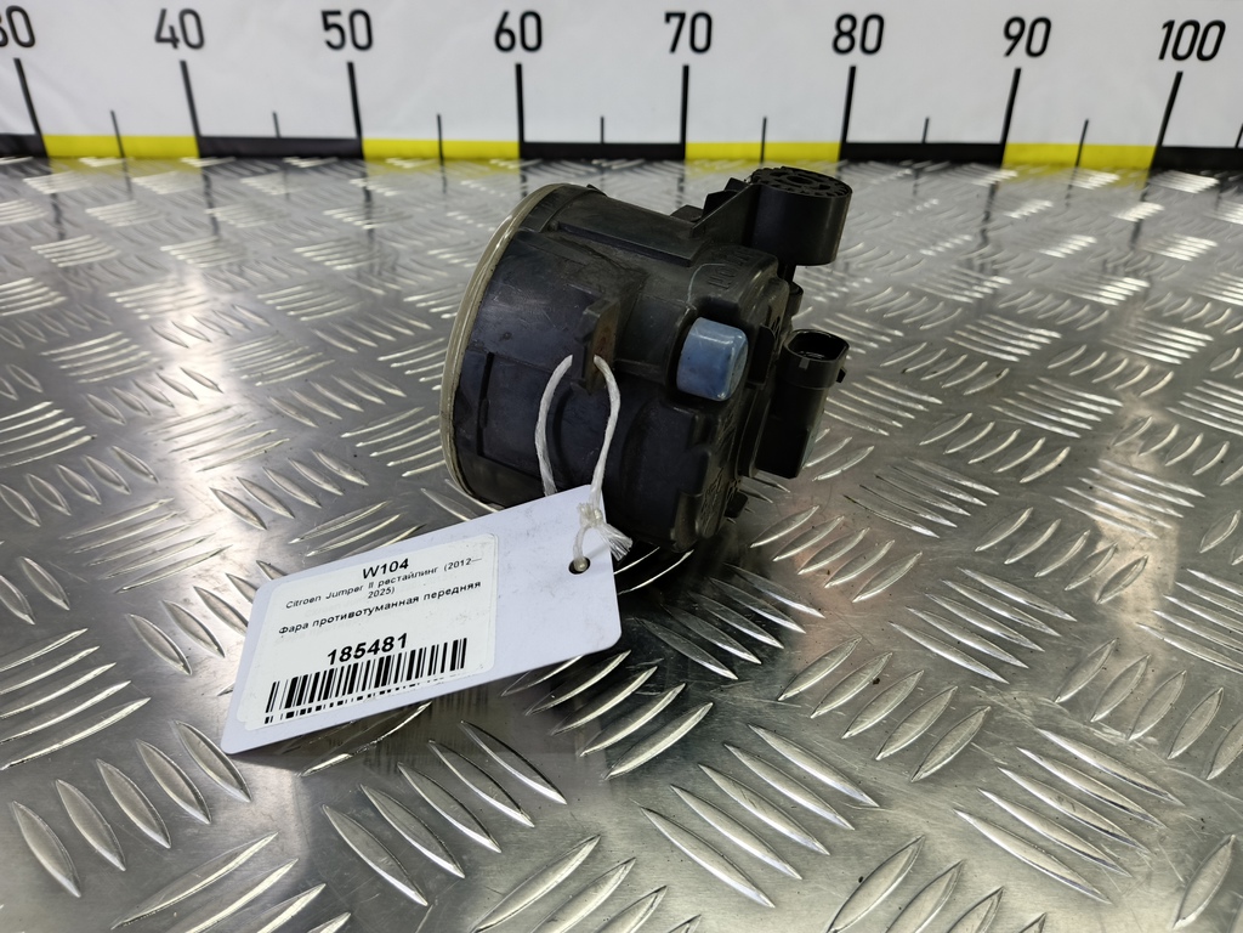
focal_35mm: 23
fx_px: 826
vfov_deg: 58.9
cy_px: 466
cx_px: 622
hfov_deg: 73.9
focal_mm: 4.11
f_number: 1.6
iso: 105
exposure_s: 1/33.3
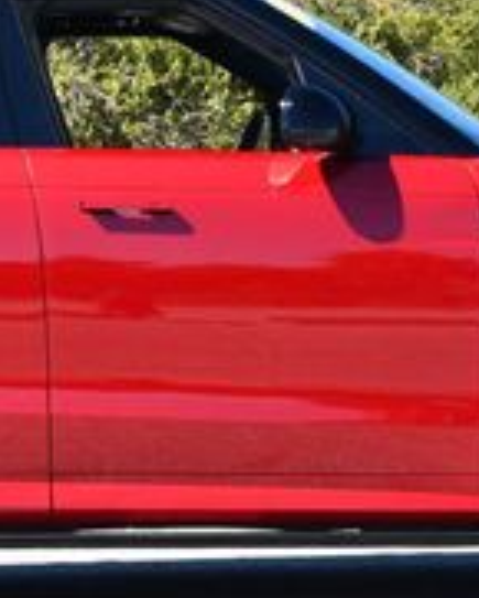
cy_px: 63
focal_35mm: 212
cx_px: 126
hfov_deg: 7.3
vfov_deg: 9.1
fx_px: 3754
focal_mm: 32
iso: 200
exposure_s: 1/250
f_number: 8
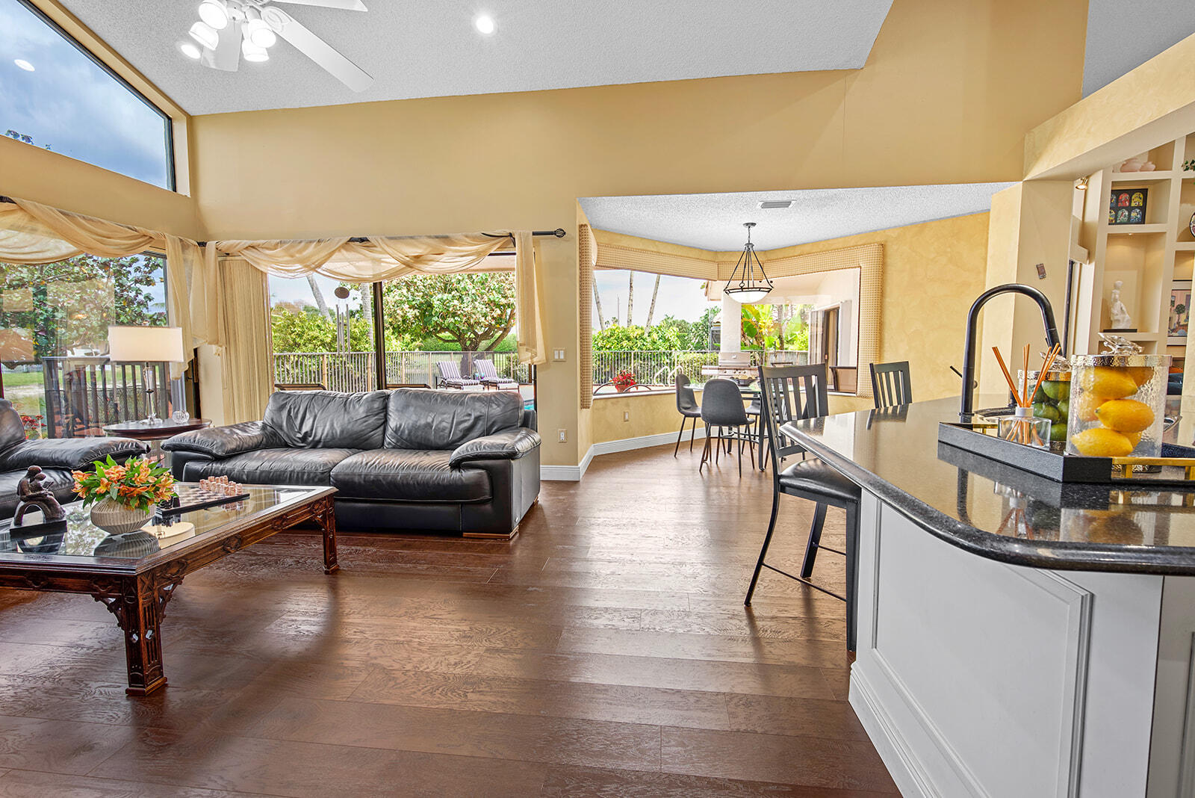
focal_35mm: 16
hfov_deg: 96.7
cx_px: 598
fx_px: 531
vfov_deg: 73.8
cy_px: 399
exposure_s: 1/1.25
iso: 100
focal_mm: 16
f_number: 9
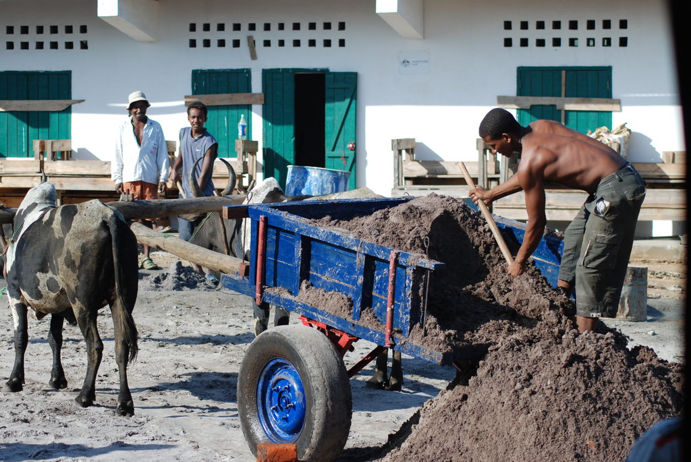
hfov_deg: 16.6
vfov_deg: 11.2
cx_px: 346
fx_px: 2363
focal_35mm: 123
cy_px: 231
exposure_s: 1/640
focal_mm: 82
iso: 200
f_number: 6.3
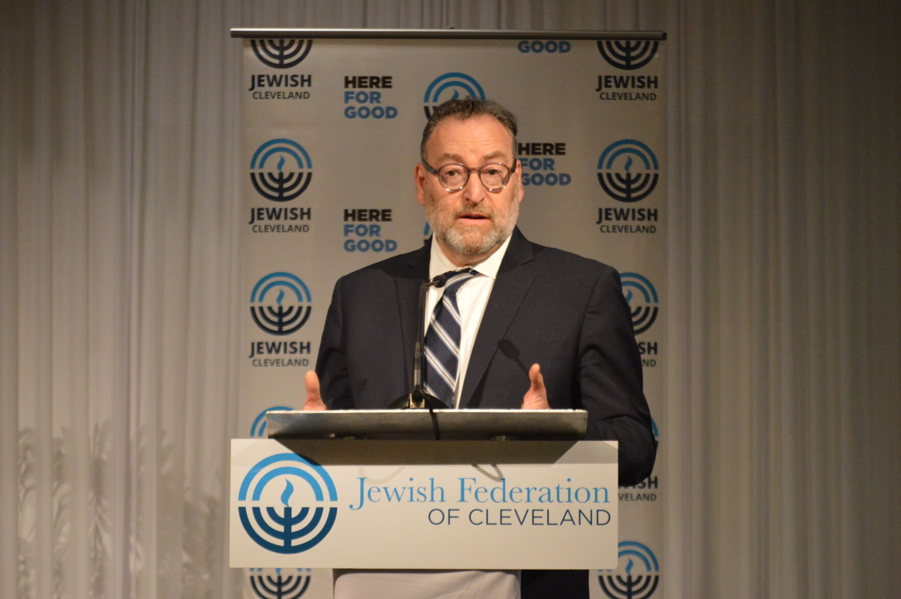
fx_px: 3376
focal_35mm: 135
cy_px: 300
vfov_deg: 10.1
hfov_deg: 15.2
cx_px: 450
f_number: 4.5
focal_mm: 90
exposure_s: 1/125
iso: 3200
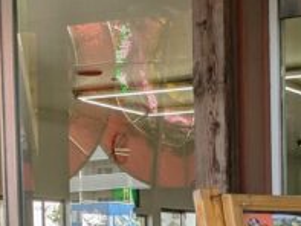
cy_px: 352
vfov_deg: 10.9
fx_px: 1131
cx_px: 194
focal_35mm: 130
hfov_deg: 15.1
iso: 44
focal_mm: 5.43
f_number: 1.89
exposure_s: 1/494
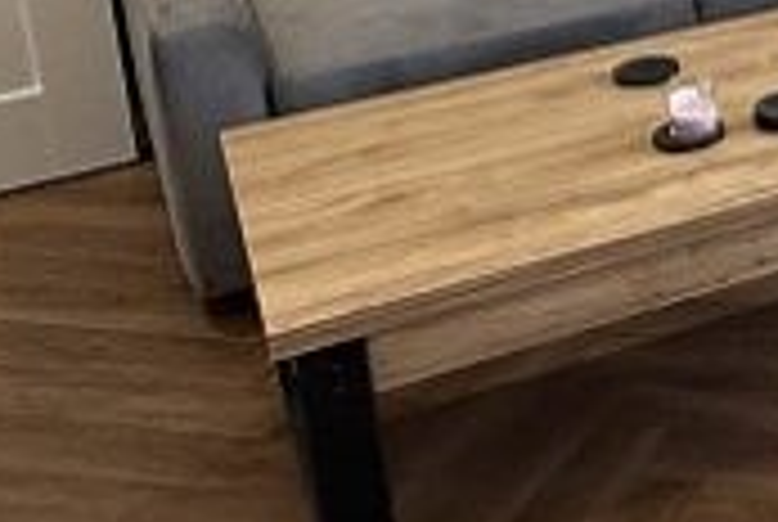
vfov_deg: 15.3
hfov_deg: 19.7
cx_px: 1286
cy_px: -225
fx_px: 1818
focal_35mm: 84
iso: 320
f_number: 2.2
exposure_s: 1/99
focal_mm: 2.22
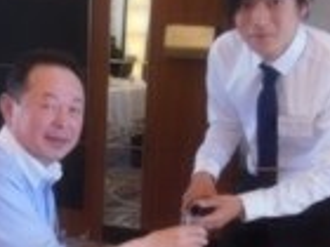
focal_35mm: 80
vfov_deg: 18.0
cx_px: 104
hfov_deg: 24.3
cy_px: 249
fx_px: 763
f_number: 3.5
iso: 320
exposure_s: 1/30
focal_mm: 4.5
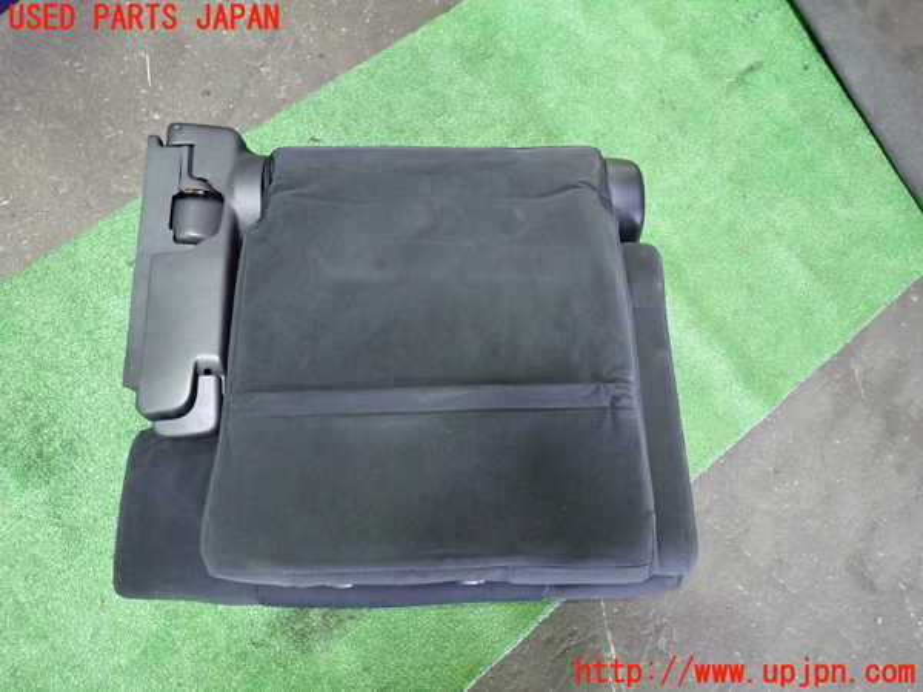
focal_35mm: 25
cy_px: 346
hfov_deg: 69.4
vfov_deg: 54.9
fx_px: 667
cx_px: 462
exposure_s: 1/30
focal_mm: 4.5
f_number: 2
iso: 500
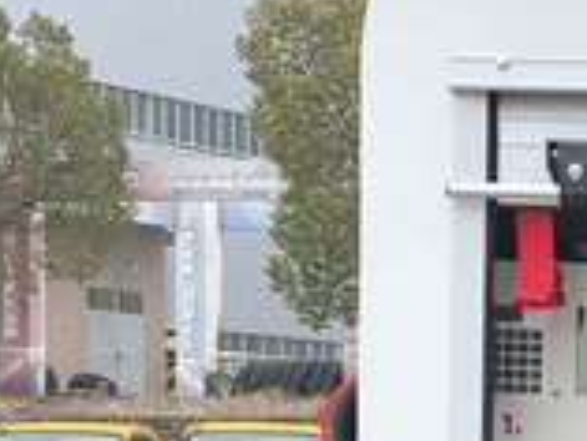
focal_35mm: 224
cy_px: 598
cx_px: 1066
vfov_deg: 6.6
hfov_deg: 8.5
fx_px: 3801
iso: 64
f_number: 1.4
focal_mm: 6.98
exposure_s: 1/100
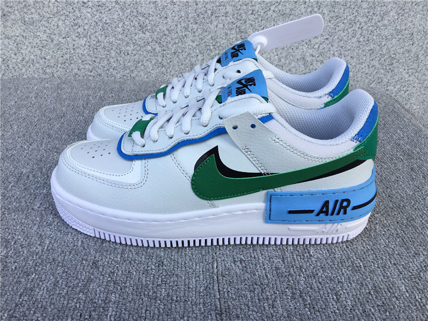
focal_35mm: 31
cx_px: 214
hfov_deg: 58.4
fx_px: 383
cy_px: 160
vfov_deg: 45.4
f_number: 2.4
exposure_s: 1/321
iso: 25
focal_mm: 3.3
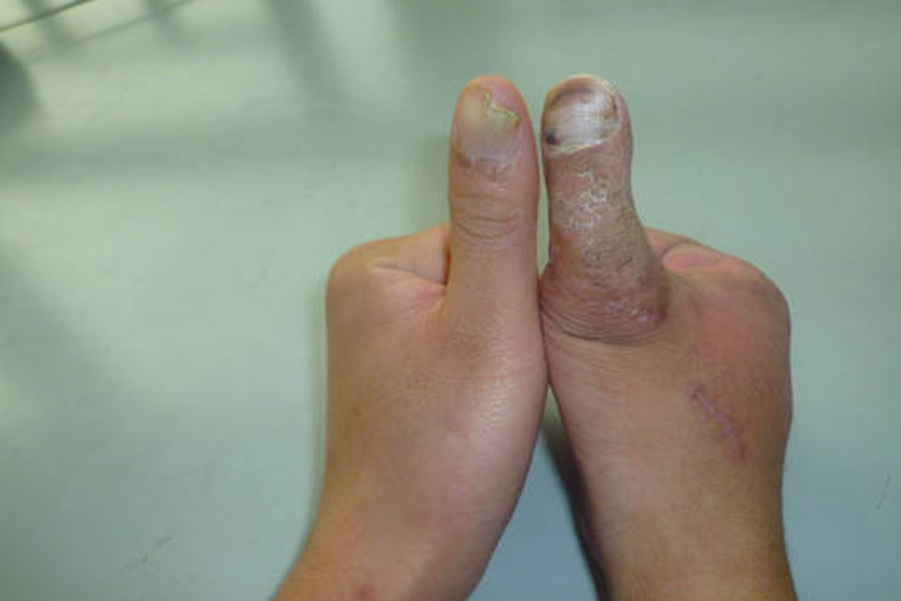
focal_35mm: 30
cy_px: 331
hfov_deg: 61.6
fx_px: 751
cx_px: 515
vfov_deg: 43.6
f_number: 4
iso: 100
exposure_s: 1/30
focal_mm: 4.4
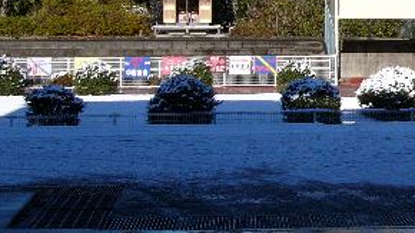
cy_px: -86
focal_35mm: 113
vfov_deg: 10.4
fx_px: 1243
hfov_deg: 18.6
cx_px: 379
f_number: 8
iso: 100
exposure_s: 1/1300
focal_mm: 7.8
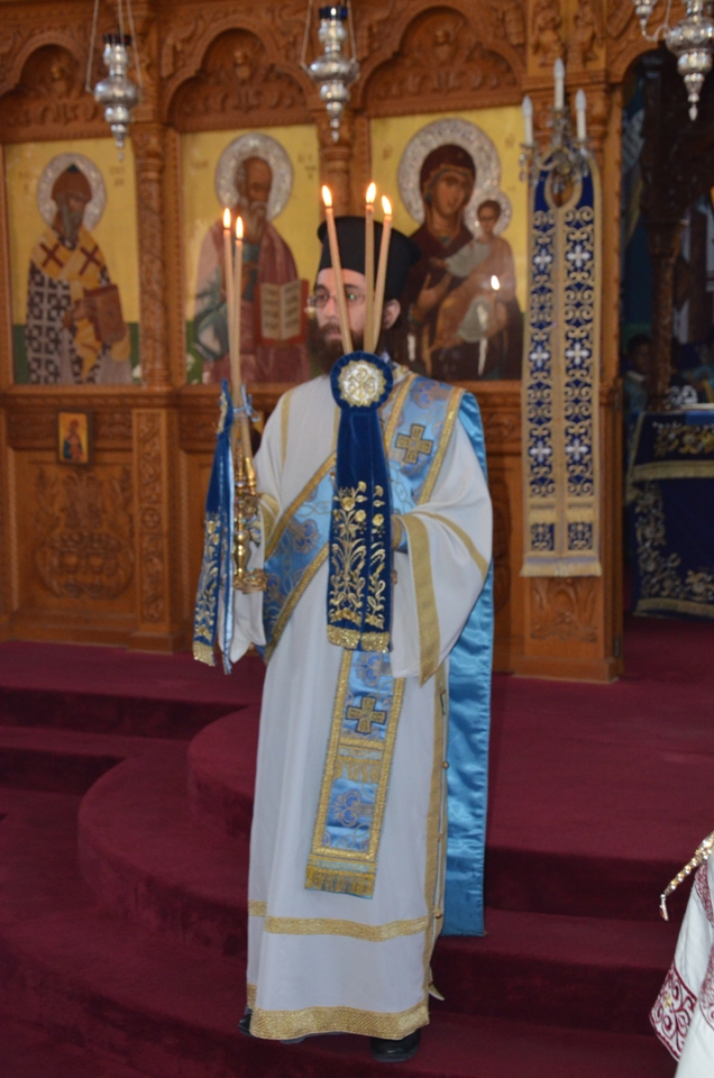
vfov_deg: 32.0
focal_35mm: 63
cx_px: 357
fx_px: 1882
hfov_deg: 21.5
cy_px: 539
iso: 2000
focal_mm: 42
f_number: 6.3
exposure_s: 1/60
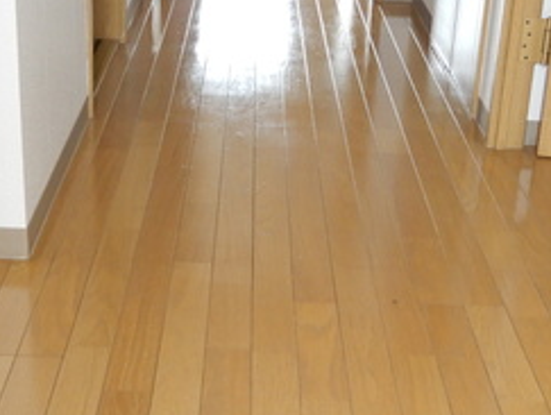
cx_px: 243
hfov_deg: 28.1
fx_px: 1100
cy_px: 196
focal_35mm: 69
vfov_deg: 21.4
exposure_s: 1/30
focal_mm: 4.3
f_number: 3.4
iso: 200
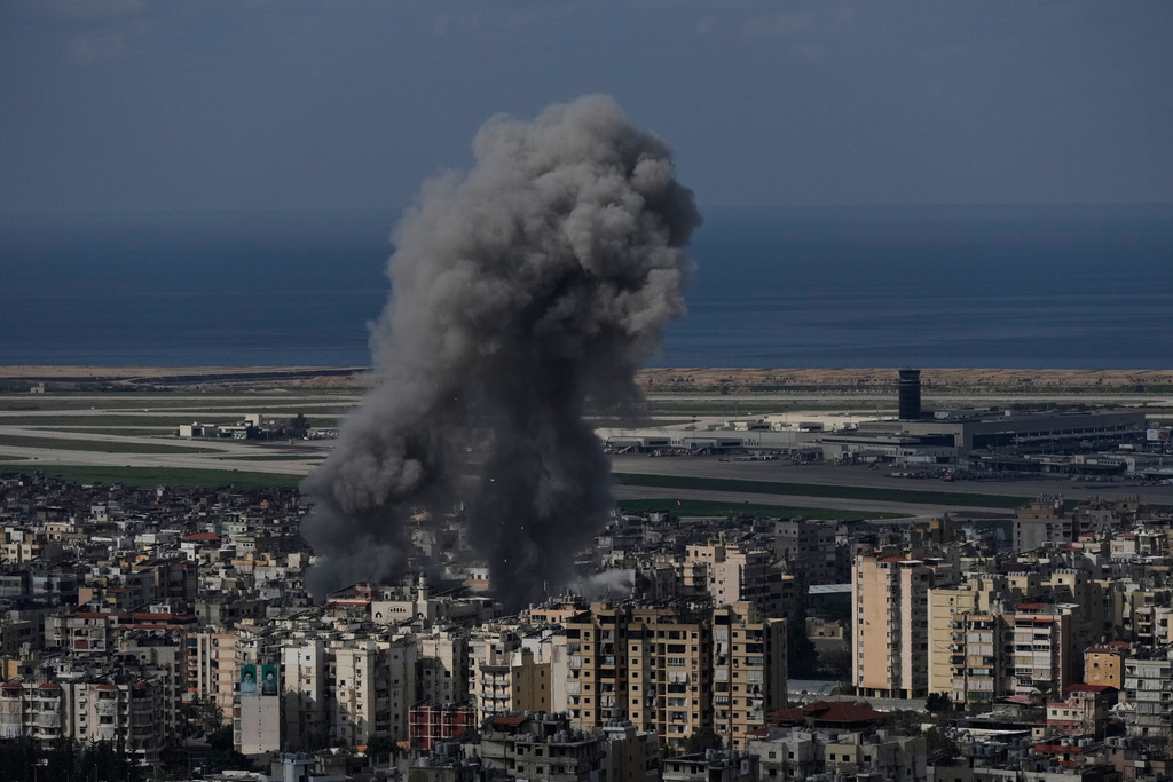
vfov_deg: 6.9
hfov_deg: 10.3
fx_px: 6517
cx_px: 586
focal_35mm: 200
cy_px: 391
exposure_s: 1/32000
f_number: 5
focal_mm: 200
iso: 1250
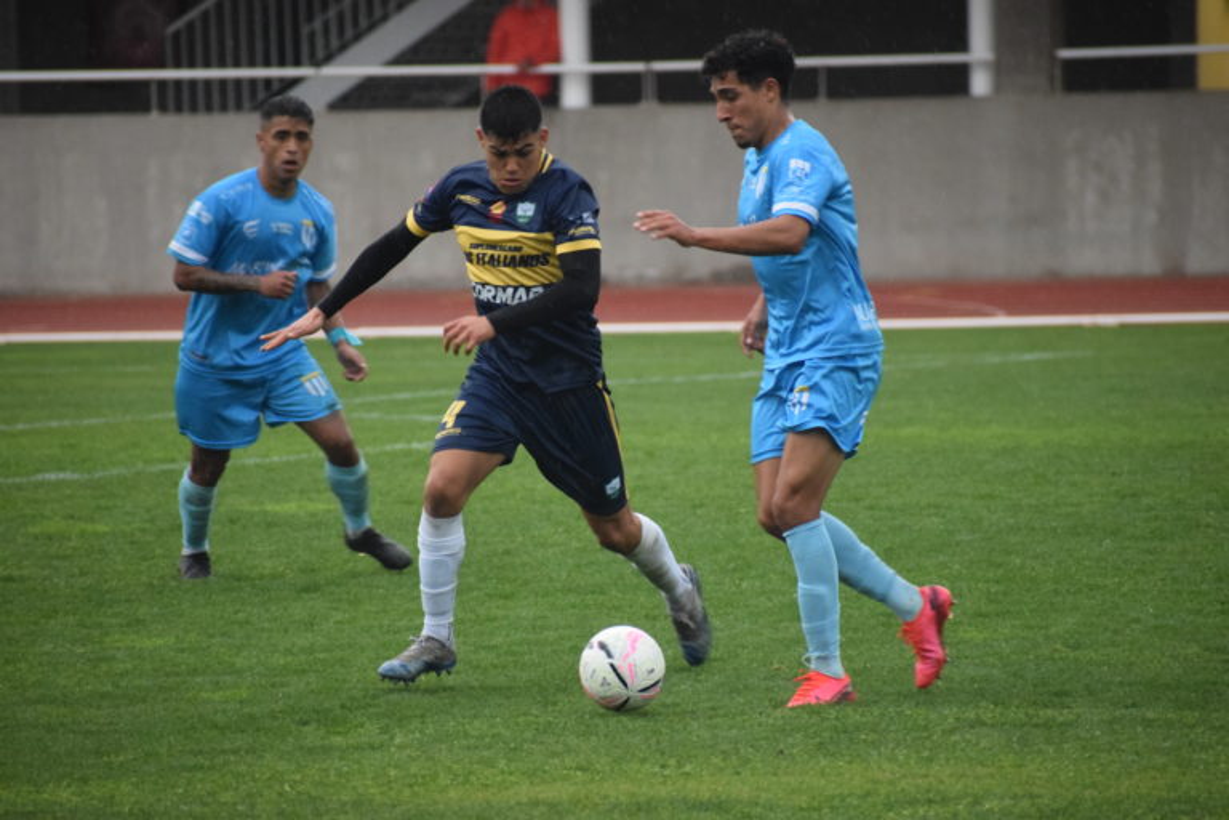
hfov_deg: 5.1
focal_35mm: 405
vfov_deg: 3.4
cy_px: 410
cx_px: 614
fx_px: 13825
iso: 3200
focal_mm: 270
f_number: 6.3
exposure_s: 1/400
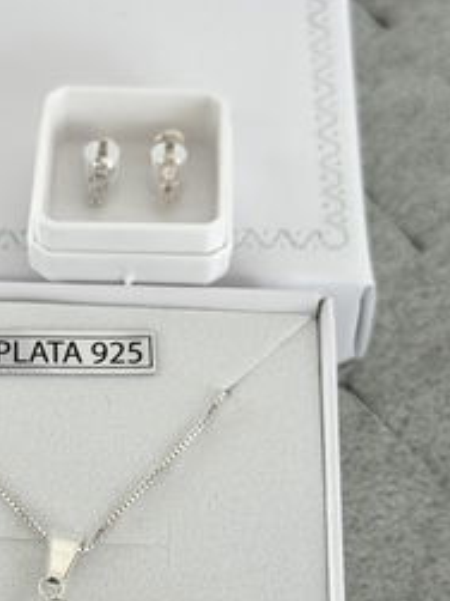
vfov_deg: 19.2
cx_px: 50
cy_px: 363
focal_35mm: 102
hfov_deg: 14.4
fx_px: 1769
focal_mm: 6.76
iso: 64
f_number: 1.78
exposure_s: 1/284
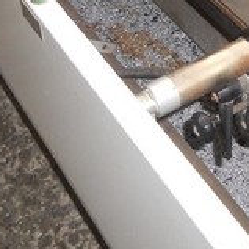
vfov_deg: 18.0
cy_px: -74
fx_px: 732
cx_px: 221
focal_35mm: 90
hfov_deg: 19.0
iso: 200
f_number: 3.2
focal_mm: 4.9
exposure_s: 1/25
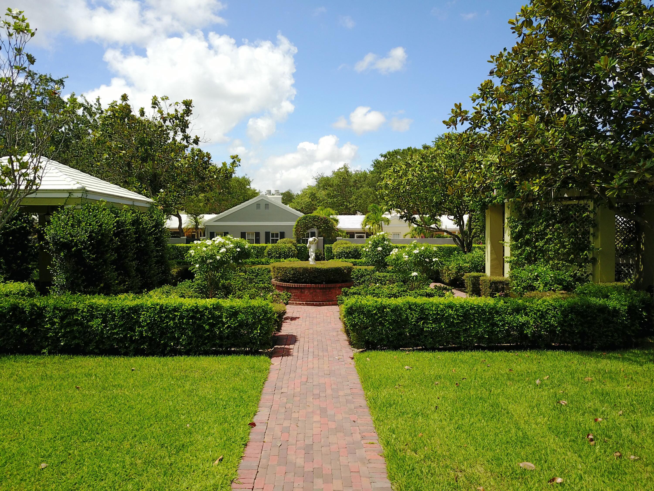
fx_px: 491
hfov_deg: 67.3
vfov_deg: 53.1
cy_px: 246
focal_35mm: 26
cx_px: 327
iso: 100
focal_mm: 4.7
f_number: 2.2
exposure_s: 1/1070
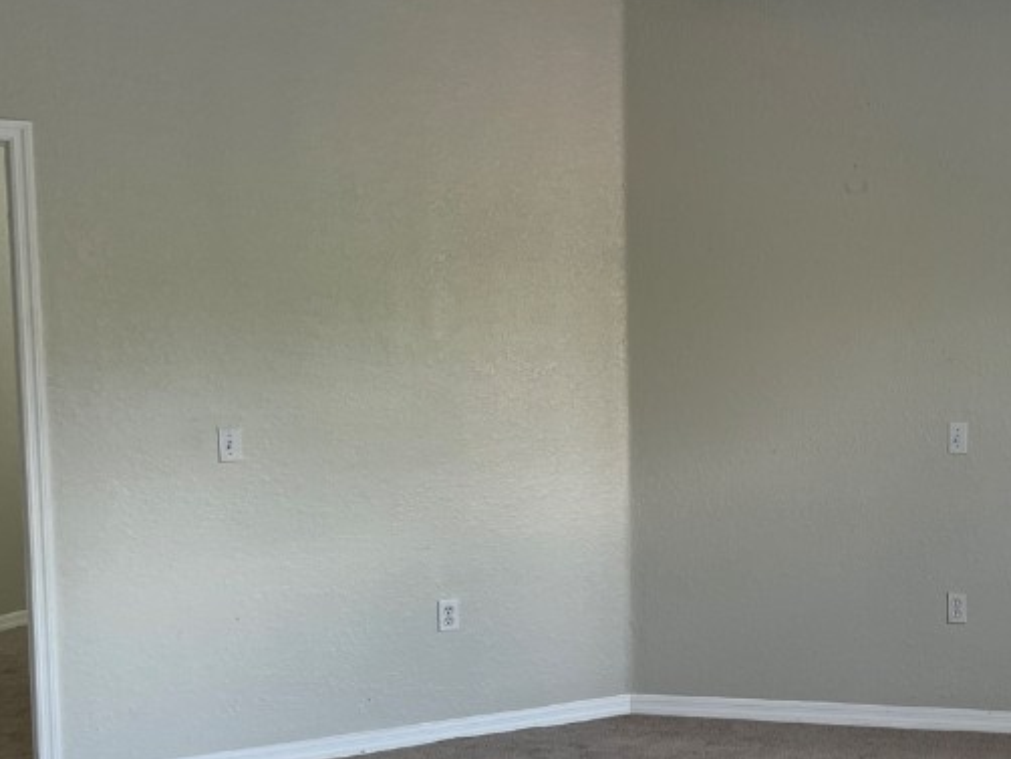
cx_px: 918
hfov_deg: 34.1
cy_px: 441
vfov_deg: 27.5
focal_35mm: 53
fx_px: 1549
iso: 64
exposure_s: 1/60
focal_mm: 5.7
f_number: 1.5
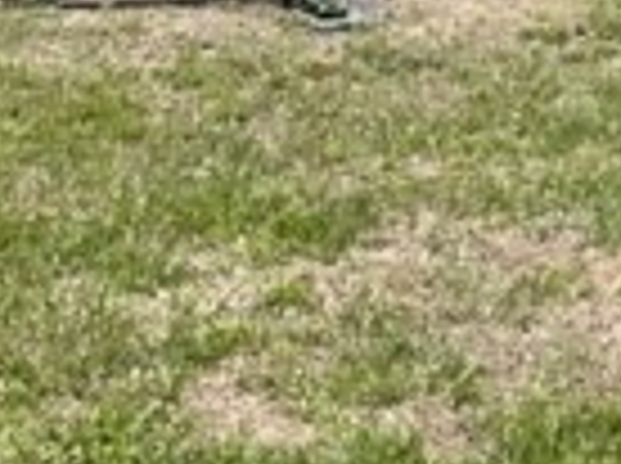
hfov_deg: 14.7
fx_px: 2167
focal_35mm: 121
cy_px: -365
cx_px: 1048
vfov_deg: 11.4
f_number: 1.6
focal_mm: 4.2
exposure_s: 1/3731
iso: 32
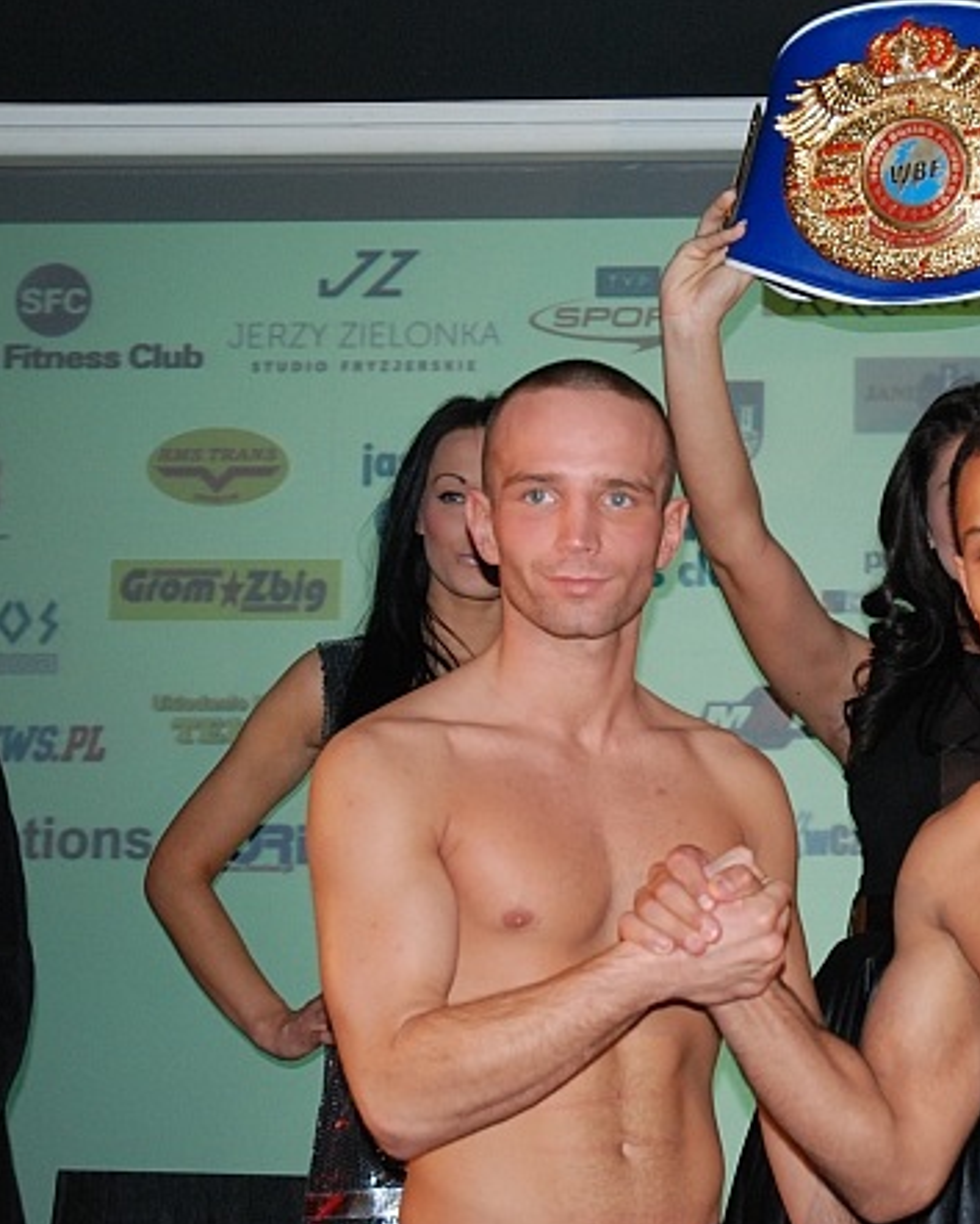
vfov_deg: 29.2
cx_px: 853
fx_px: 2346
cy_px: 588
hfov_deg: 23.1
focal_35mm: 65
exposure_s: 1/60
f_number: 4.8
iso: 800
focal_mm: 29
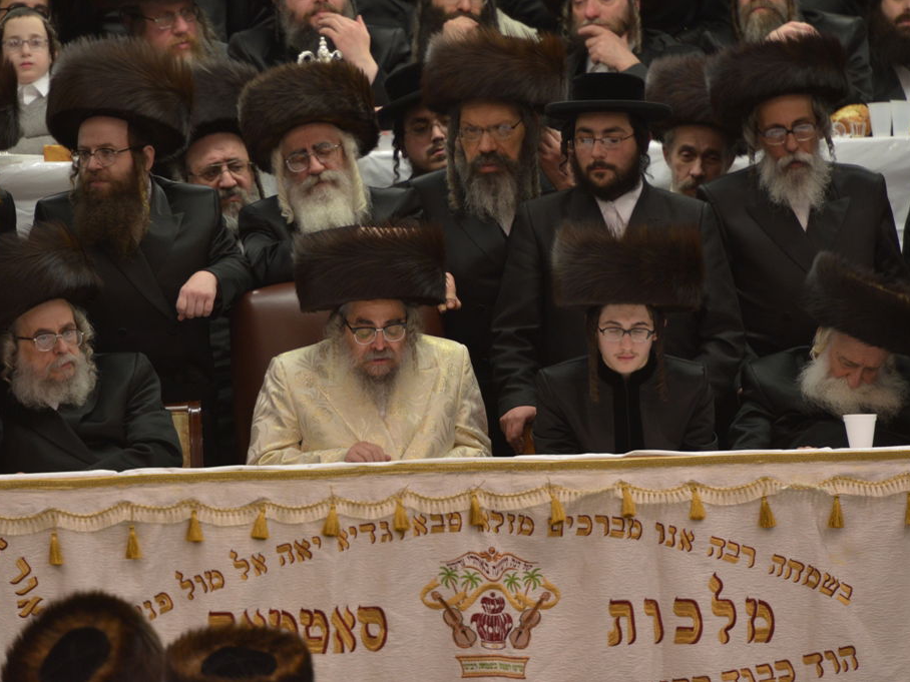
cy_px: 341
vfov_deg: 3.4
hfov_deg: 4.6
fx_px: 11409
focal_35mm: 434
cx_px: 423
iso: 1600
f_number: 5.6
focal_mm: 400
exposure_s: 1/125
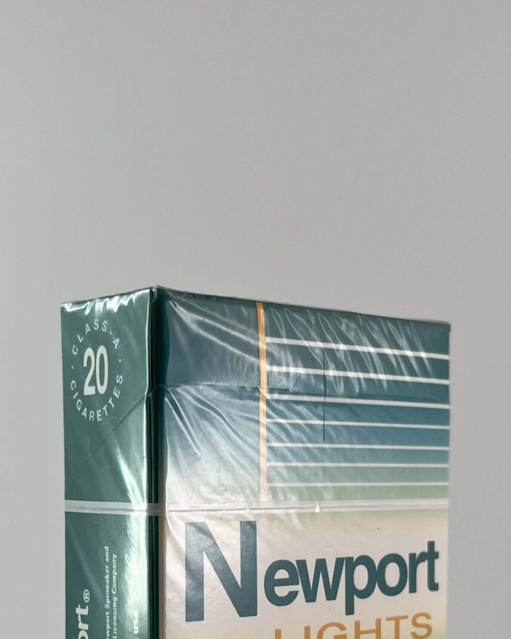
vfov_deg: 30.0
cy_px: 533
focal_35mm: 61
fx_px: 1153
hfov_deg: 25.0
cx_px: 248
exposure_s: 1/400
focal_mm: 5.1
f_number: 1.6
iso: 50
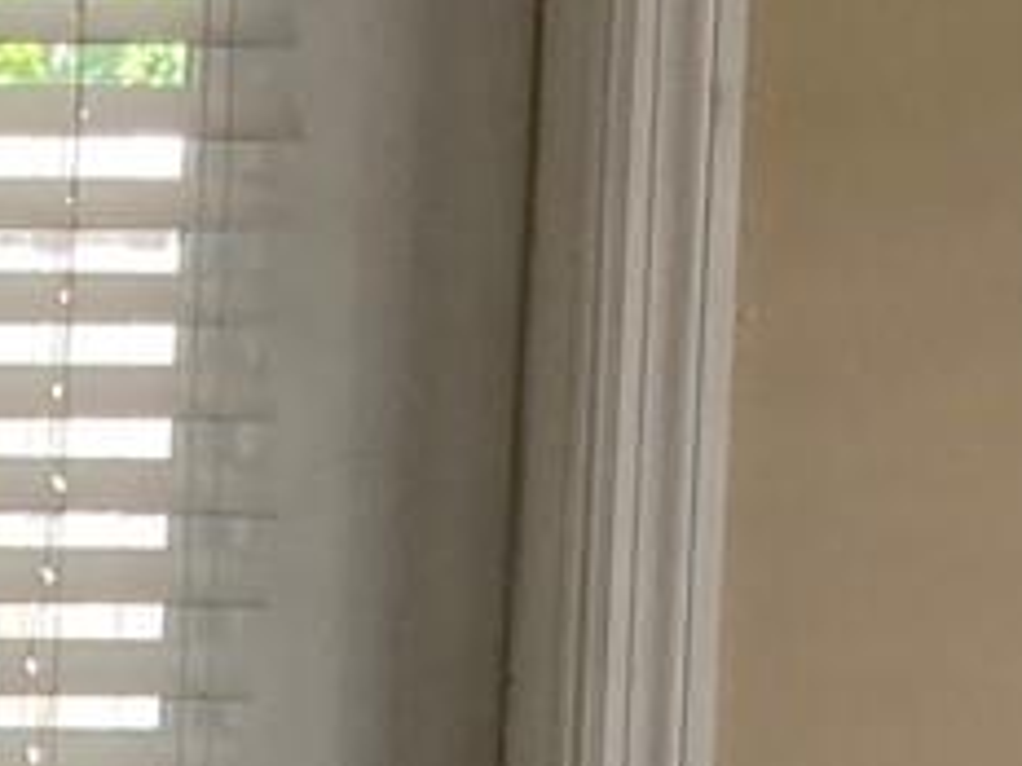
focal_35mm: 193
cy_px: 1043
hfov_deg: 9.4
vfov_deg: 7.6
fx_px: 5698
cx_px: -1167
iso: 80
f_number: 1.8
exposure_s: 1/121
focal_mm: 3.99
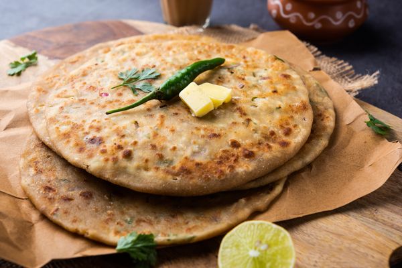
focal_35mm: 60
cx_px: 201
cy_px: 134
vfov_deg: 22.6
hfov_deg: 33.4
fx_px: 670
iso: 100
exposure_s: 1/125
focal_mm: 60
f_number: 8
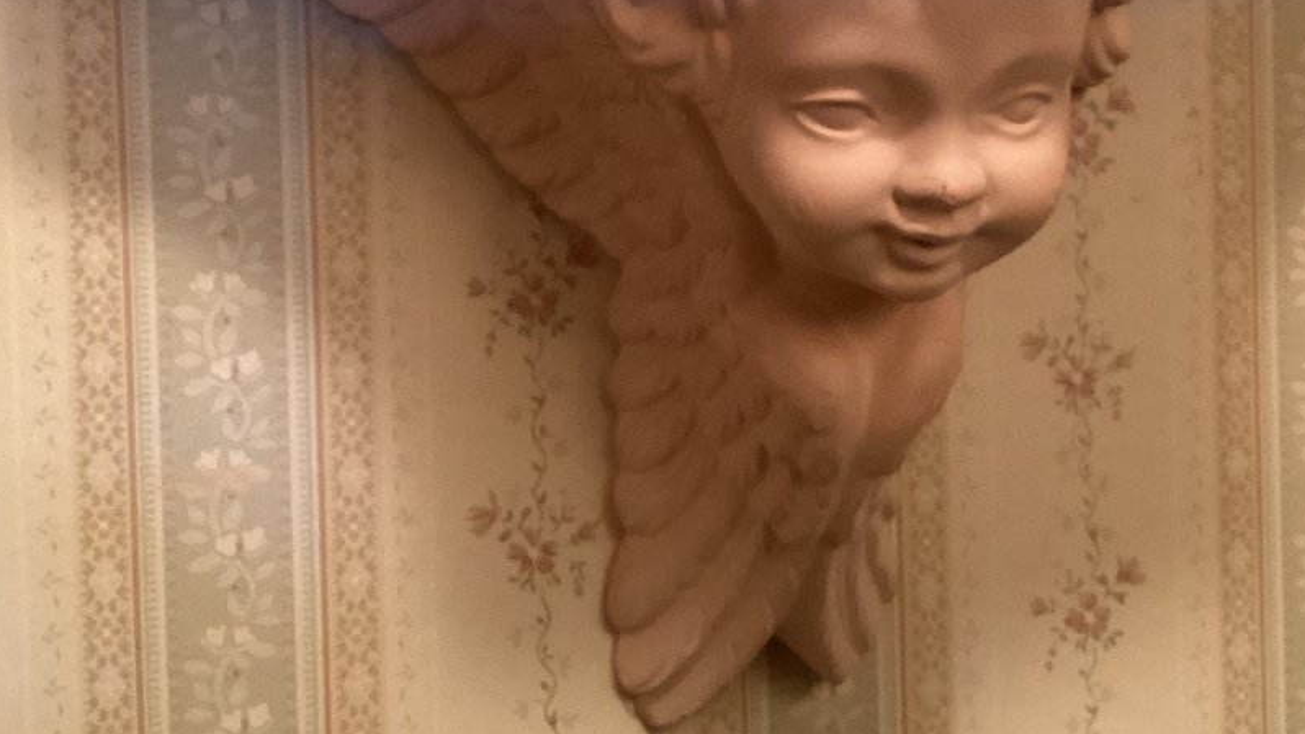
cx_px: 758
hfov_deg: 32.8
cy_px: 19
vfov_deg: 18.4
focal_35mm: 64
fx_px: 2215
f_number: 2.4
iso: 320
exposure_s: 1/40
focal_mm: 3.3
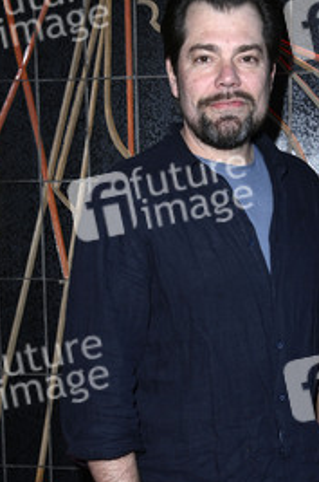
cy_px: 289
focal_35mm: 57
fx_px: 761
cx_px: 213
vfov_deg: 35.0
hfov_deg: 23.6
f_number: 5.6
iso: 800
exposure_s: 1/250
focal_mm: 38
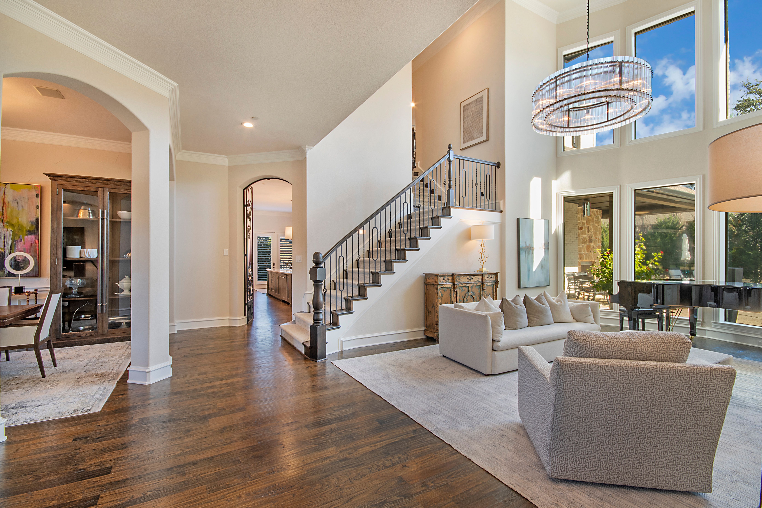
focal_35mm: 15
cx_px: 381
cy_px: 254
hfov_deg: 100.4
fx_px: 317
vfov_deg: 77.3
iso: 100
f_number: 11
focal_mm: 10
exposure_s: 1/8
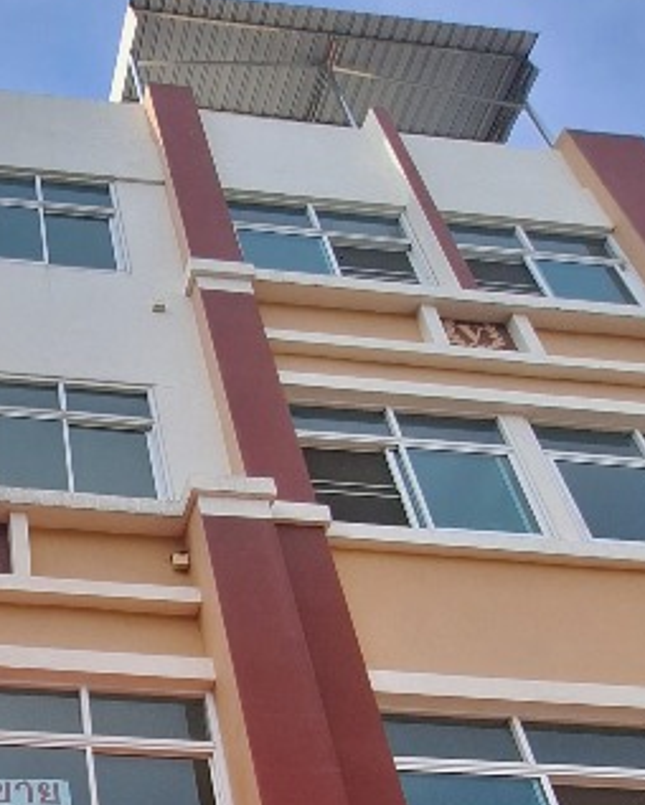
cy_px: 825
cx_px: -53
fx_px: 954
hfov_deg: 33.0
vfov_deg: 39.7
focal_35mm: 40
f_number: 2.2
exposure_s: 1/2000
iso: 40
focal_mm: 1.74
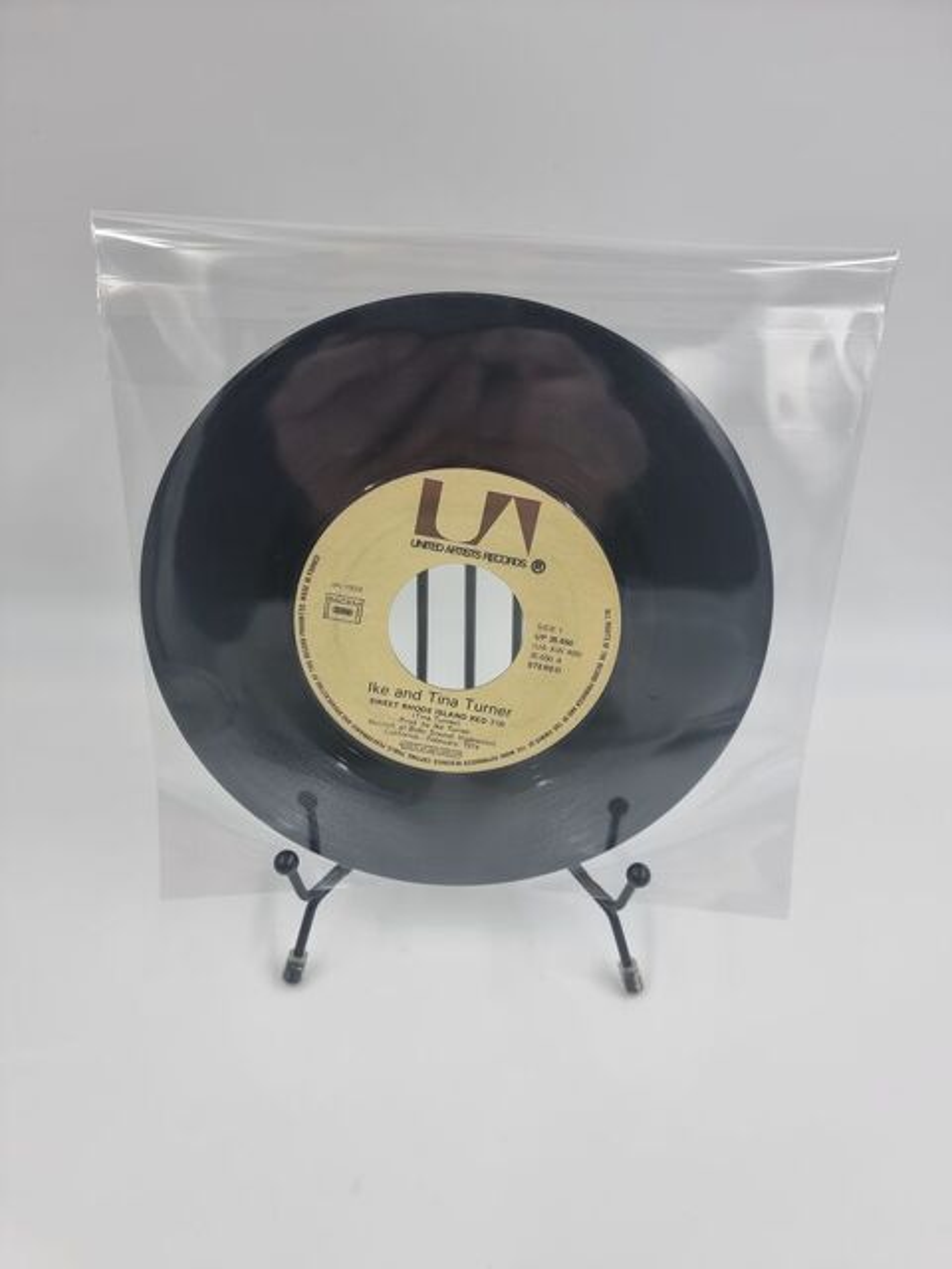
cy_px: 634
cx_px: 476
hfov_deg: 56.8
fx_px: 880
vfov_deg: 71.6
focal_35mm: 24
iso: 50
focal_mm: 6.7
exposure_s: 1/100
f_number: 1.8
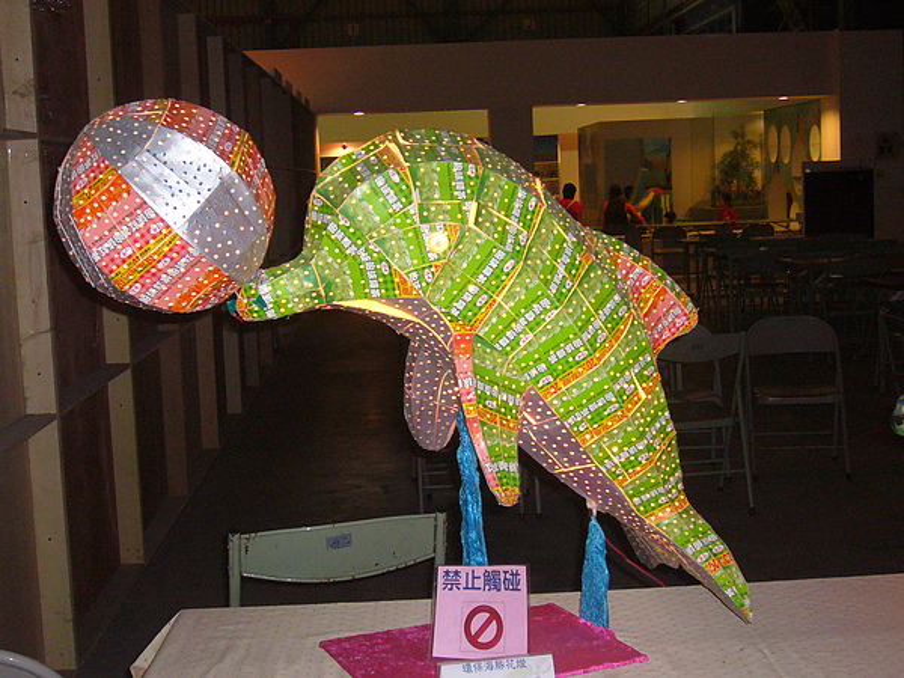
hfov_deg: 34.9
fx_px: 1436
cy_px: 339
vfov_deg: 26.6
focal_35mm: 55
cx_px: 452
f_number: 3.5
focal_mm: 9.1
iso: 200
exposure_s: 1/30
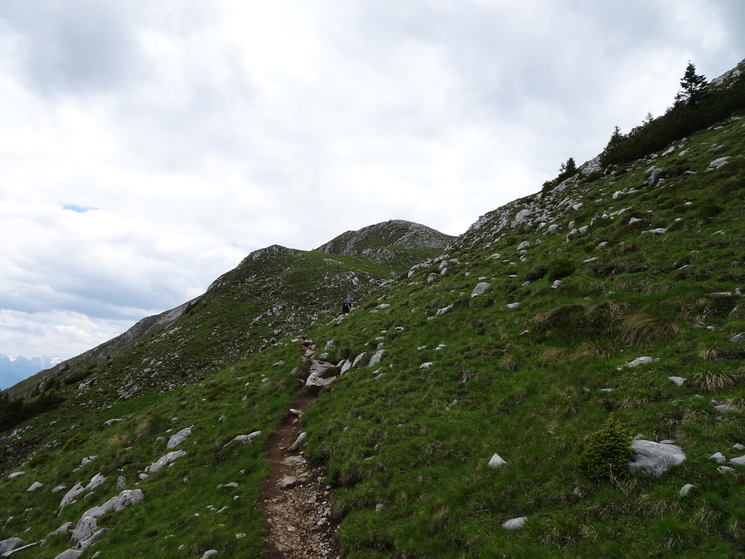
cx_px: 372
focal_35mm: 24
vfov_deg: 56.8
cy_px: 280
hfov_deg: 71.6
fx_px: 517
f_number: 3.5
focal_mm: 4.1
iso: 80
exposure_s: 1/640
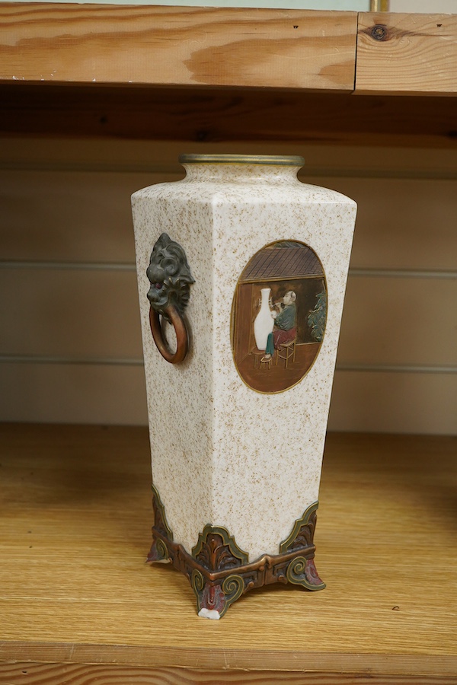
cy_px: 342
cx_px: 228
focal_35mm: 45
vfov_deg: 43.6
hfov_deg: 29.9
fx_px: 857
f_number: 8
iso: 1250
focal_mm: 30
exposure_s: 1/125
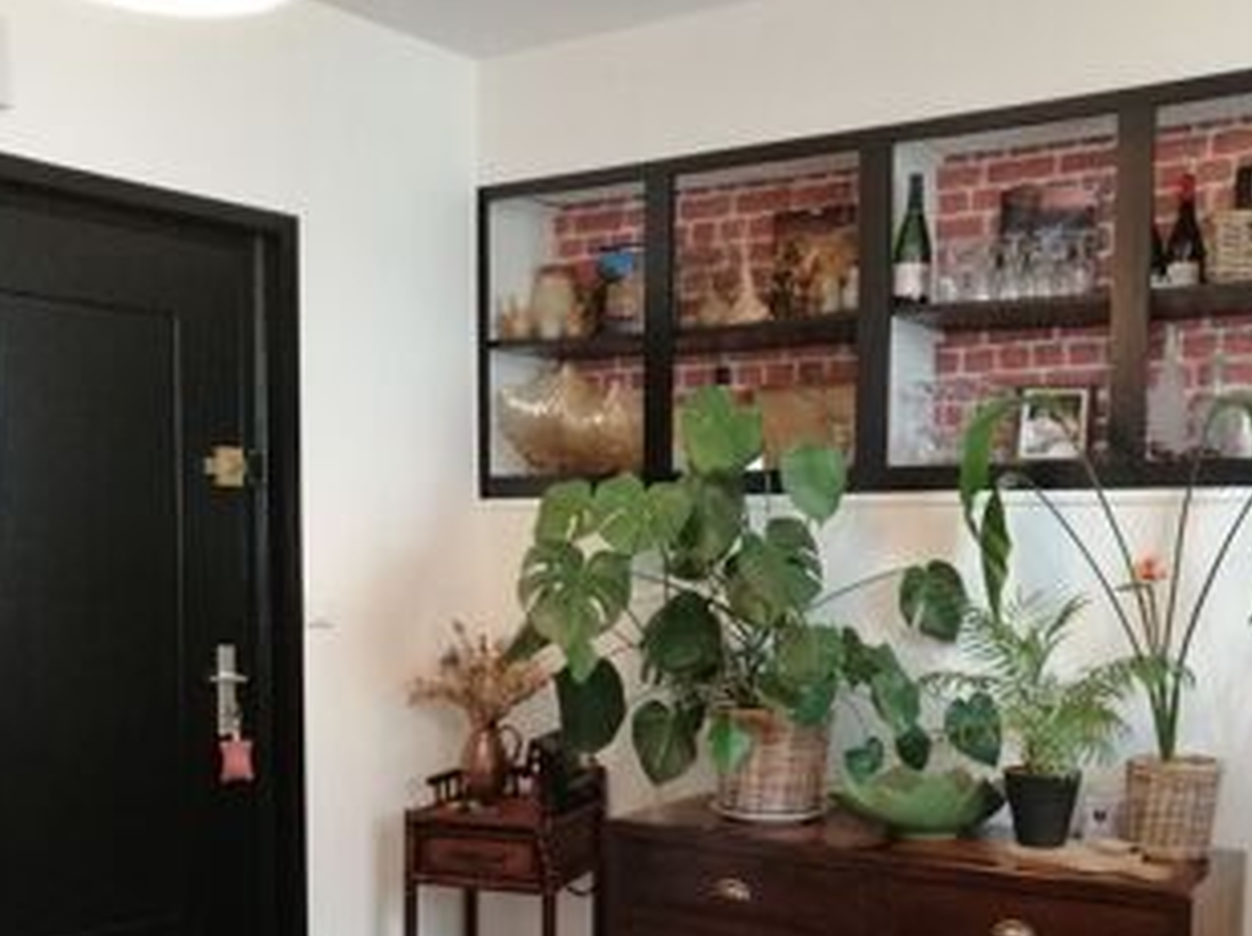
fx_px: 1517
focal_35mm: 42
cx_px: 697
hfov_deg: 44.8
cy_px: 660
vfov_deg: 33.8
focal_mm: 3.95
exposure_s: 1/33.3
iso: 400
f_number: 1.8
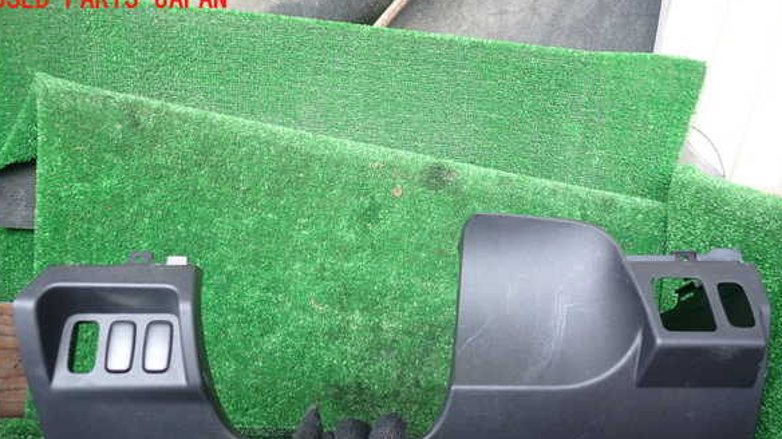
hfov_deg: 67.9
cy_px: 284
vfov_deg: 41.0
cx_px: 386
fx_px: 580
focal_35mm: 28
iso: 200
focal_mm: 4.5
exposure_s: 1/50
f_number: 2
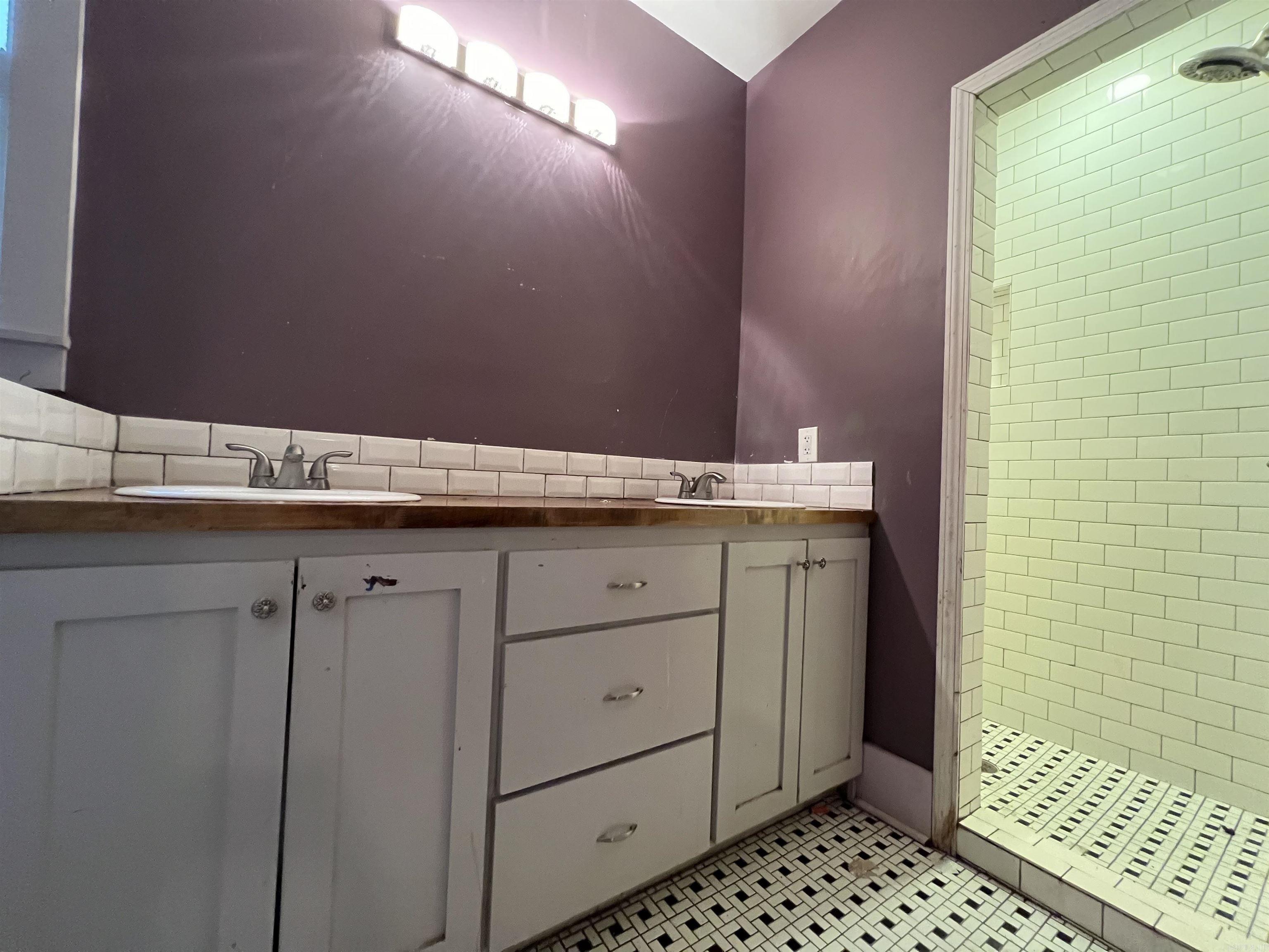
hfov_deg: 106.2
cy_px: 476
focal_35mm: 13
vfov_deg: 89.9
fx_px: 477
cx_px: 634
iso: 800
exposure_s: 1/60
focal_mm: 1.57
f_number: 1.8
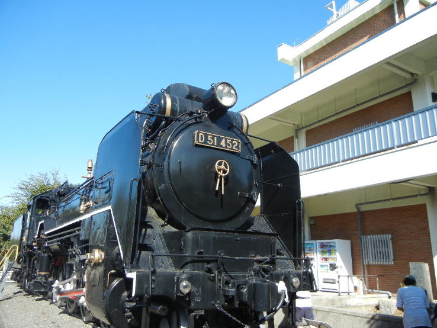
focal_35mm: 30
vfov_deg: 46.8
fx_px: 379
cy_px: 164
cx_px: 218
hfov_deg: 59.9
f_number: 3.5
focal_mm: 5.4
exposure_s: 1/621
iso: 160
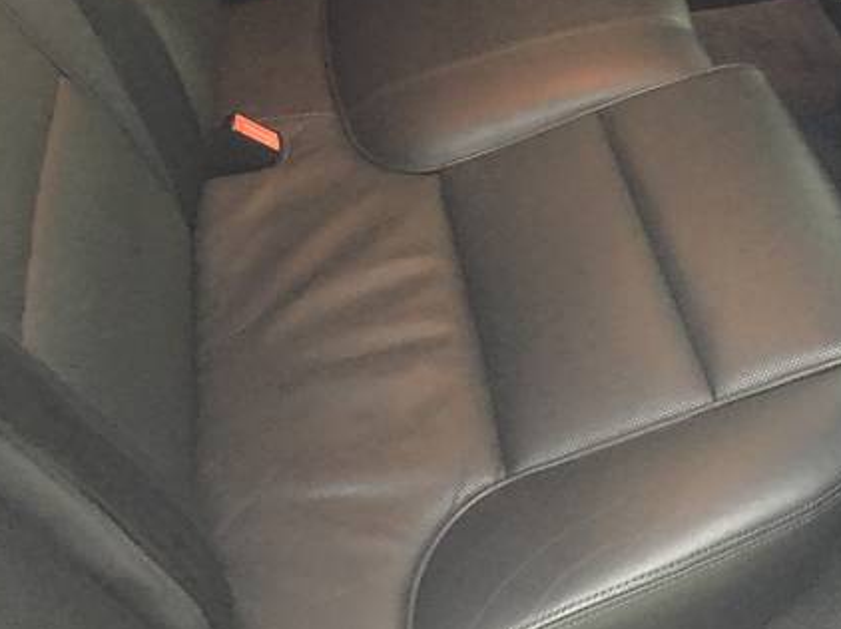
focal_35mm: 55
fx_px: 1335
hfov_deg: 33.9
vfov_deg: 26.0
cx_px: 676
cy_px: 123
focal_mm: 4.2
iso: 125
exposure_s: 1/4
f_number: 2.2
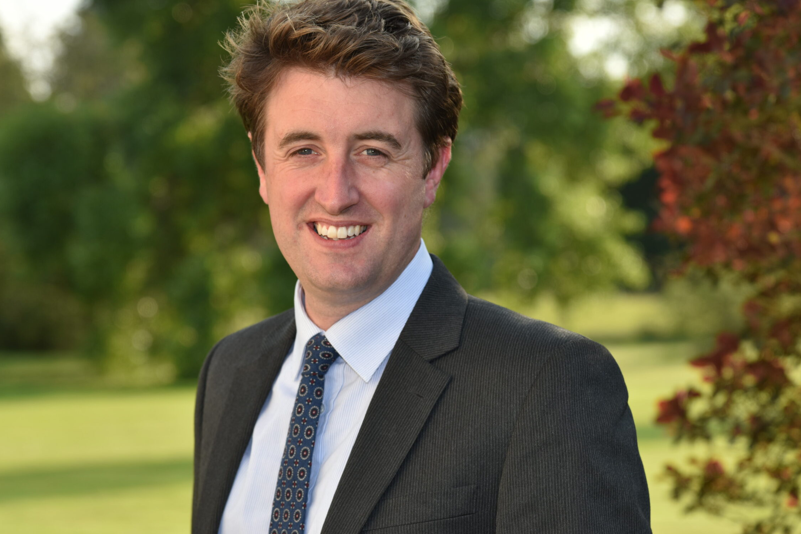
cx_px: 359
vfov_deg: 10.0
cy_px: 231
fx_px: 3048
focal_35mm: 137
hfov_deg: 15.0
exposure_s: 1/250
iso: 100
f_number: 4.5
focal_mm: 120
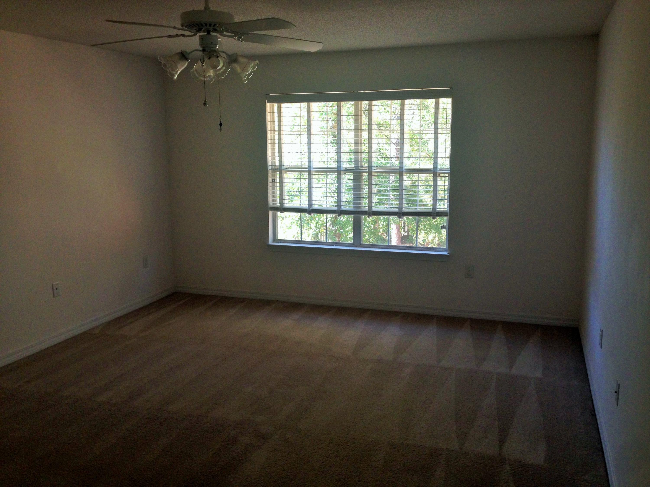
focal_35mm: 33
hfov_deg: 55.4
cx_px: 325
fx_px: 620
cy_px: 244
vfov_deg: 42.9
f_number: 2.4
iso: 64
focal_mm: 4.12
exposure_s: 1/60
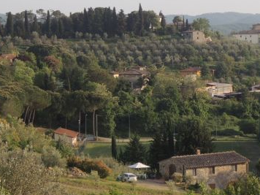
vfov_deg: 10.3
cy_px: 65
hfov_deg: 13.7
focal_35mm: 144
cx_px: 188
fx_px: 1082
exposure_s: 1/400
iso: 100
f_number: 3.7
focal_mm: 9
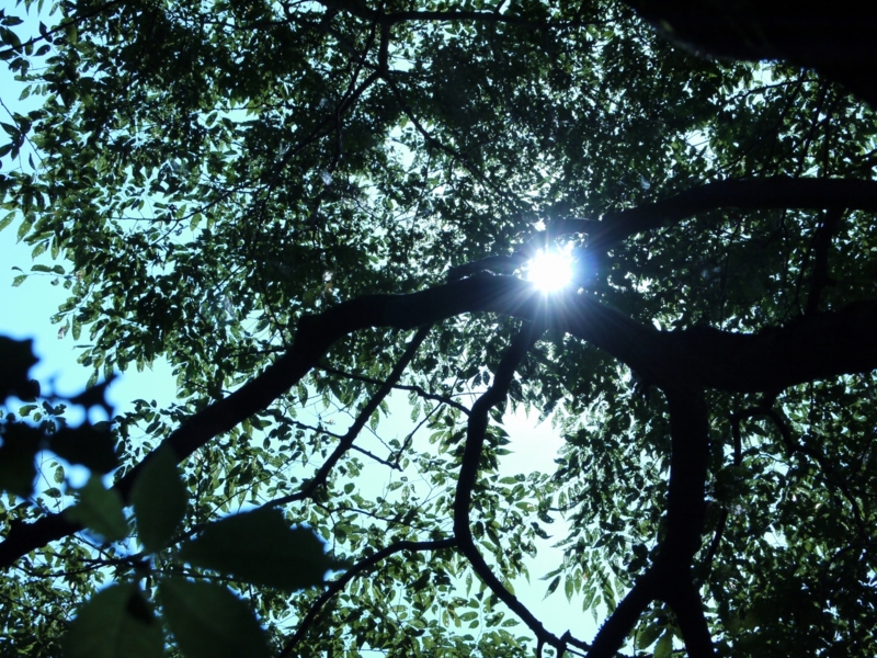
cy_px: 329
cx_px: 438
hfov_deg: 21.8
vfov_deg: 16.4
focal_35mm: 90
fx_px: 2280
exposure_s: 1/1300
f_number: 11
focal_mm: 45
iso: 400
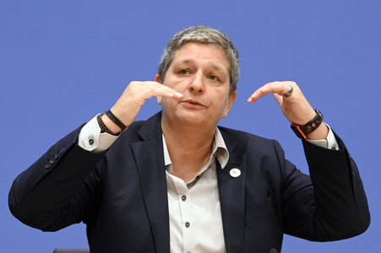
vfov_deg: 13.4
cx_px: 190
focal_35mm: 102
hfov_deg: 20.0
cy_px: 126
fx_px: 1079
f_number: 5.6
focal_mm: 102
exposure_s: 1/500
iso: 5000
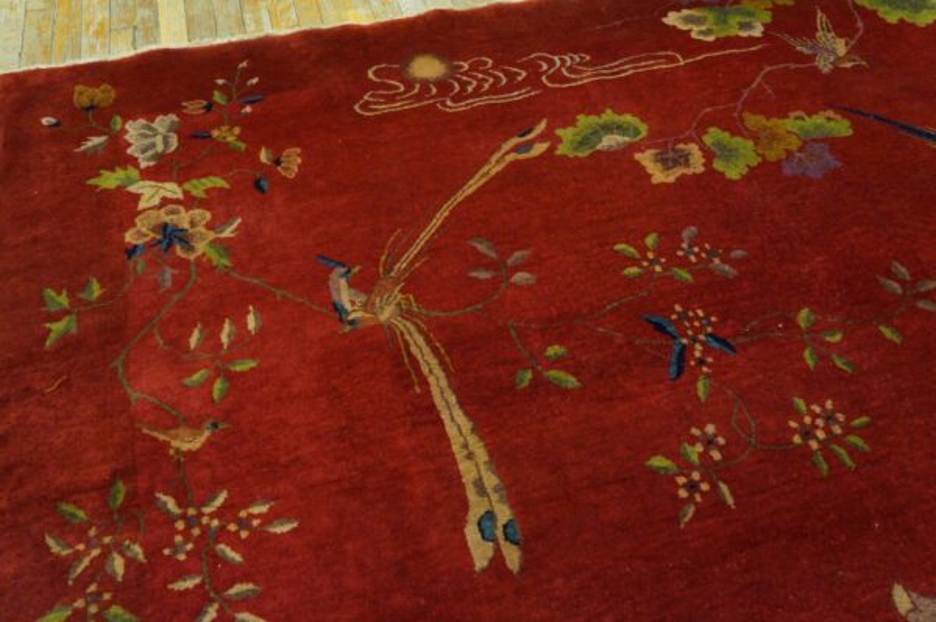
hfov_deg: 59.5
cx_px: 468
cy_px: 311
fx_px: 818
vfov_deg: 41.6
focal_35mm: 32
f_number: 4
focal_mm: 21
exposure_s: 1/125
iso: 3200
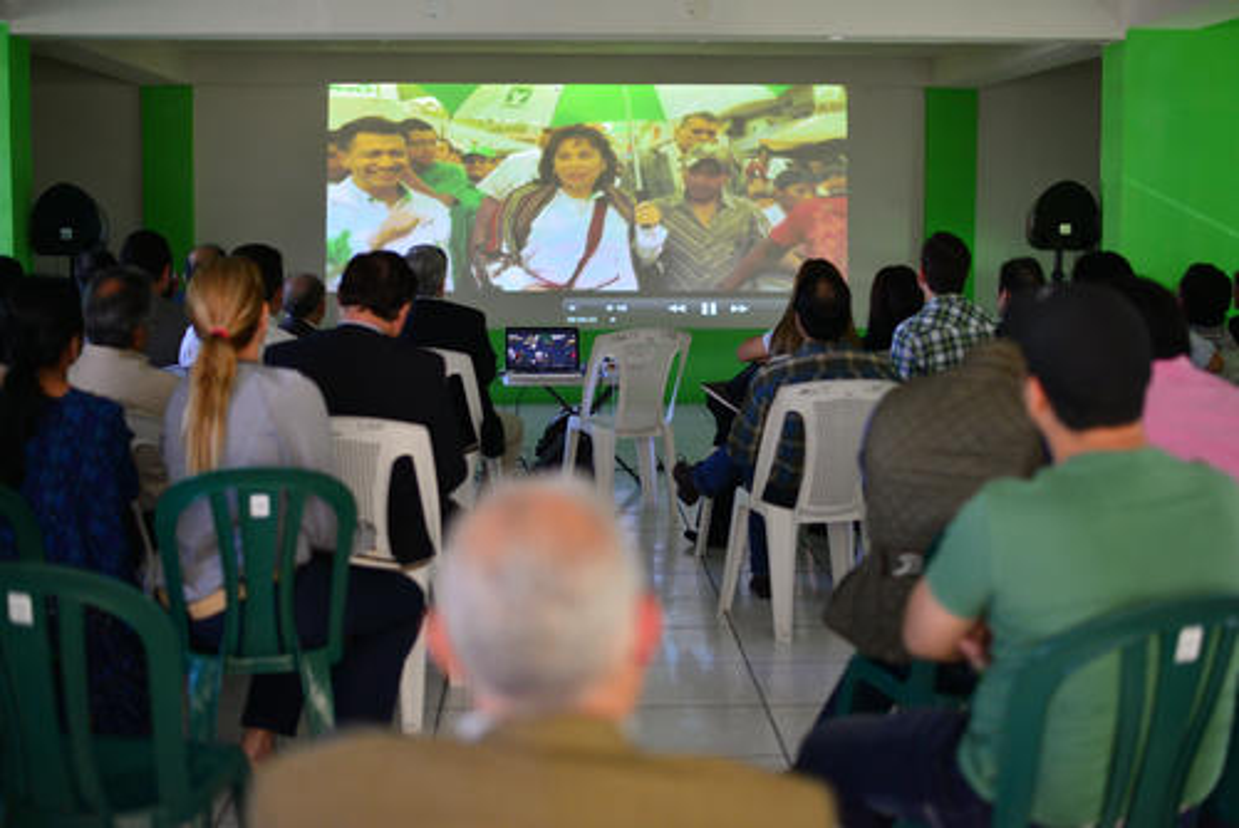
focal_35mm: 50
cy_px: 414
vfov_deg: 27.0
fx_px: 1722
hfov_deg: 39.6
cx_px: 620
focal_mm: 50
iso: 1000
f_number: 1.8
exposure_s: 1/200
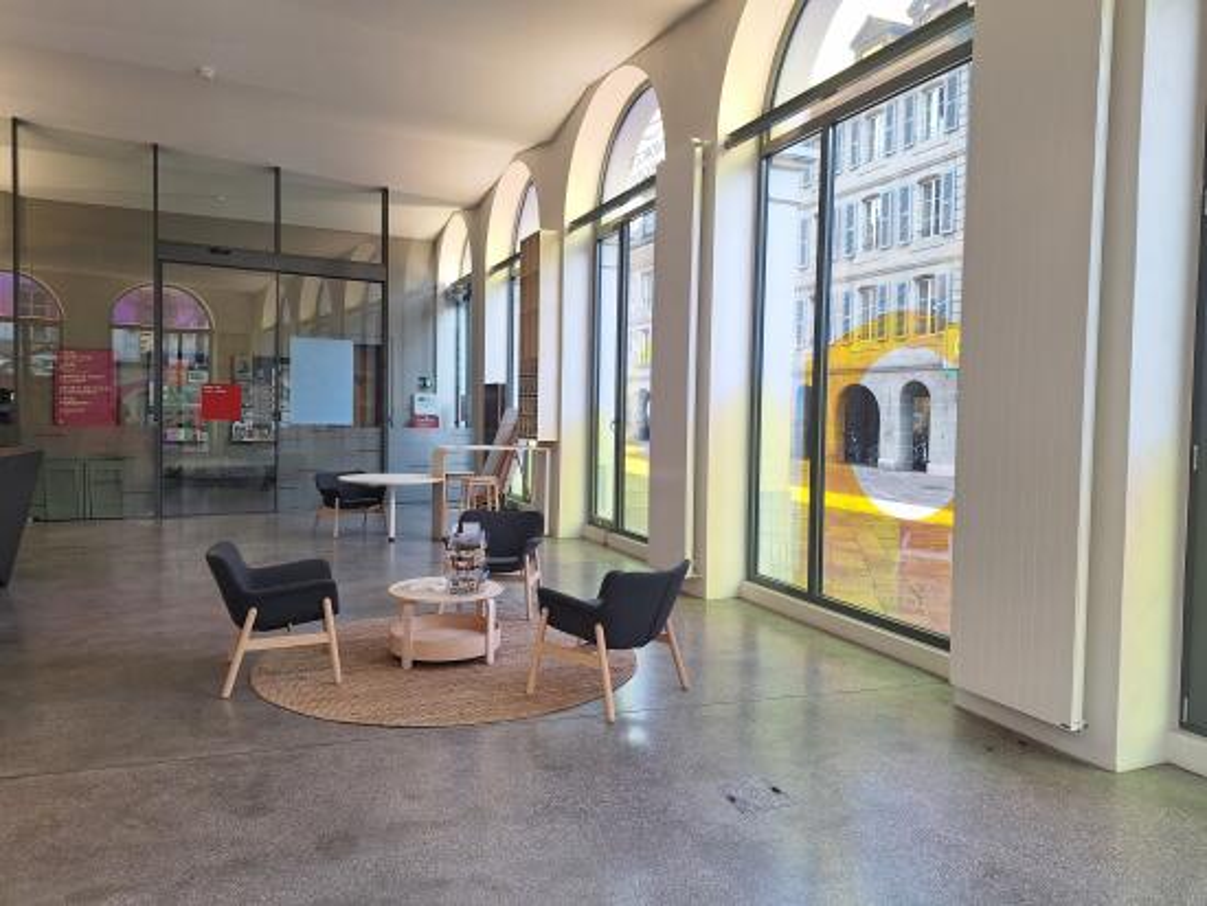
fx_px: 802
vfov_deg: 58.9
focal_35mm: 23
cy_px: 453
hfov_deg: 73.9
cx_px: 604
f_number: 1.8
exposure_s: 1/100
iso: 50
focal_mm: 5.54
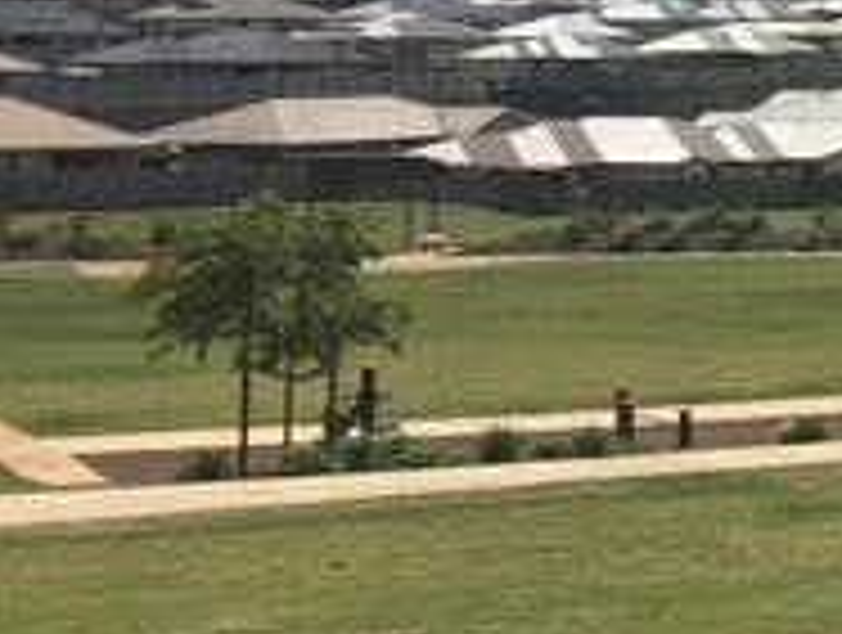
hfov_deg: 16.9
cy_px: 9
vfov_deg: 14.8
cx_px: 1436
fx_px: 2413
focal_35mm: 99
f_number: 2.2
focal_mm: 4.15
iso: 32
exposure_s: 1/5128
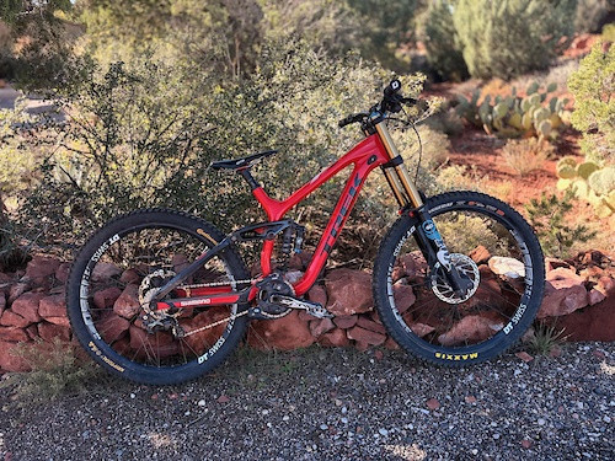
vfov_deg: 53.1
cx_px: 308
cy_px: 230
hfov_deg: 67.3
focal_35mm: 26
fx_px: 462
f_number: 1.6
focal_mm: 5.96
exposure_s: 1/311
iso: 50
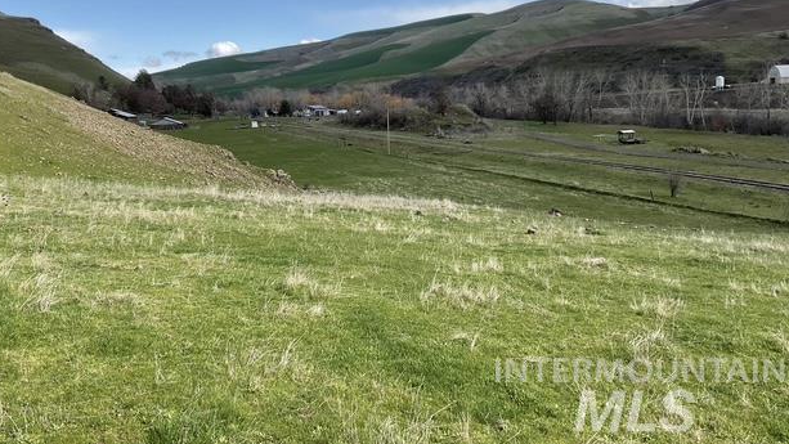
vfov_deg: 35.6
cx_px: 380
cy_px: 196
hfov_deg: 59.5
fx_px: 690
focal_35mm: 33
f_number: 1.8
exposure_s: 1/1121
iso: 16
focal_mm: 3
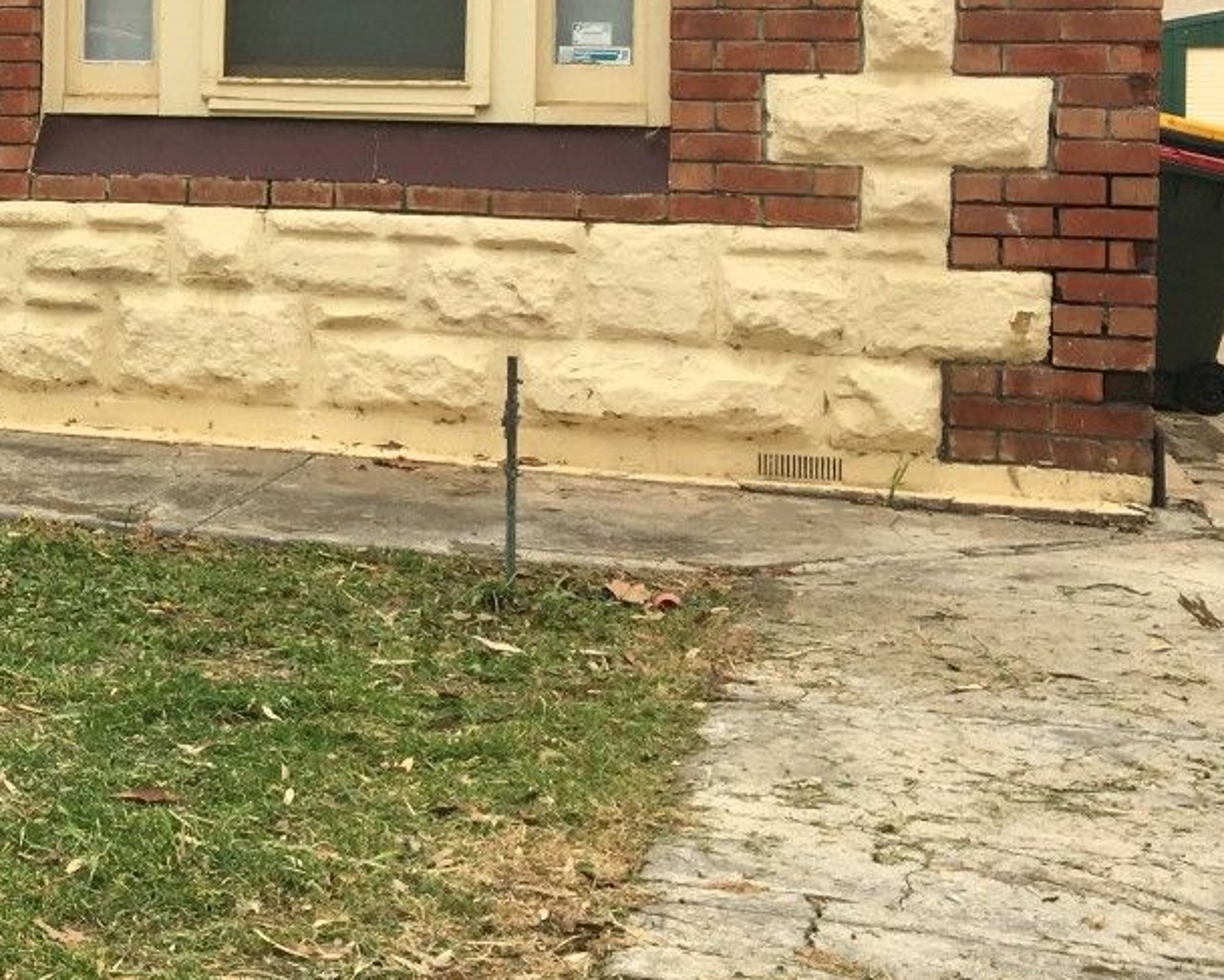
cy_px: 93
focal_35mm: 67
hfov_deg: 25.7
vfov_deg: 22.3
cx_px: -203
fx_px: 2428
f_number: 2.2
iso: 25
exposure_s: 1/396
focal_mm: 4.15
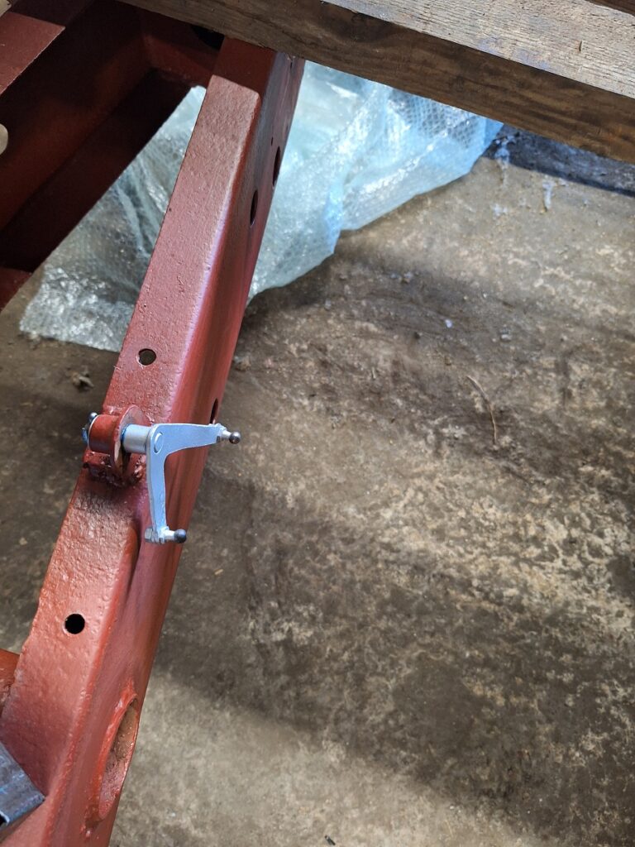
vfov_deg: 73.9
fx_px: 563
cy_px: 424
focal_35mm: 23
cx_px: 318
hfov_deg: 58.9
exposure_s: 1/25
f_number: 1.8
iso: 250
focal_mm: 5.54
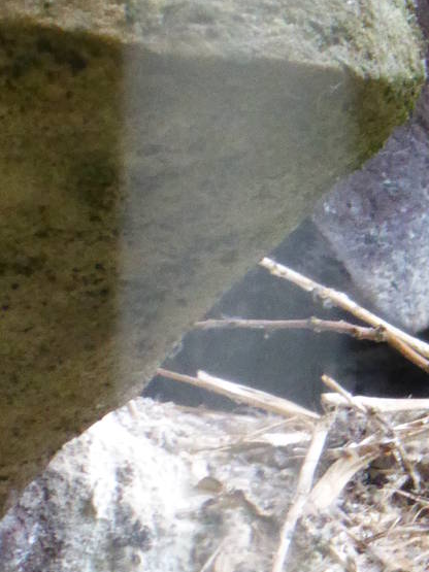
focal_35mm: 1301
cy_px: 274
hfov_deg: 1.1
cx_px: 478
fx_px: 21506
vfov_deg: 1.5
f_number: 6
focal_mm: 73.1
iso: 800
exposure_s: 1/50
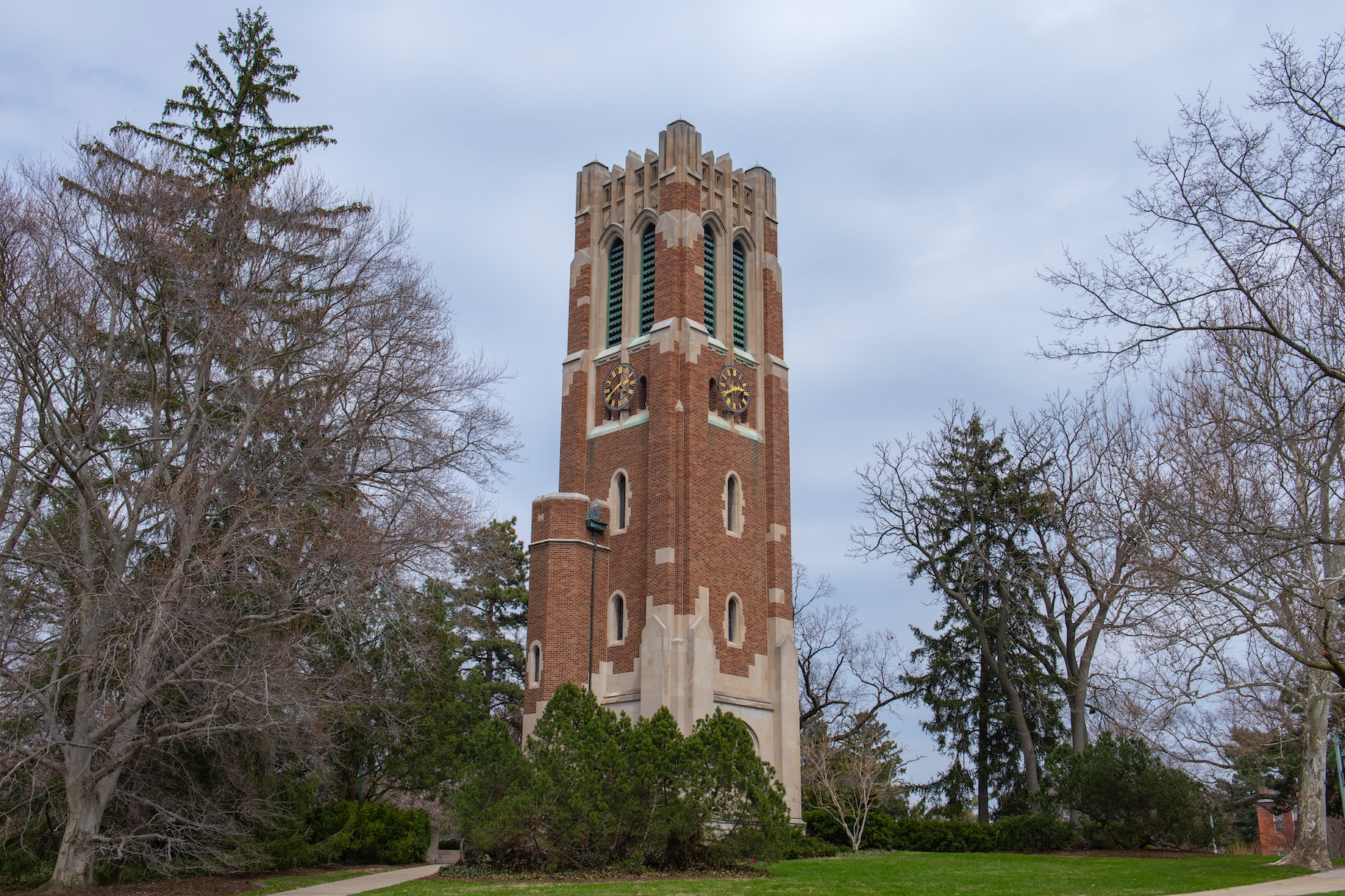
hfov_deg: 54.4
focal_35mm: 35
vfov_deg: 37.8
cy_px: 446
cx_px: 676
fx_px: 1307
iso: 100
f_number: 8
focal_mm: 32
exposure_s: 1/320
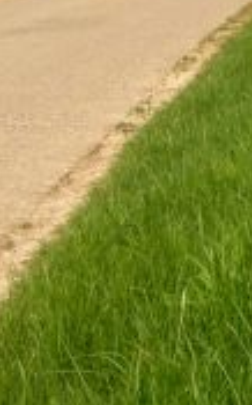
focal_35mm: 153
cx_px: 559
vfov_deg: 13.6
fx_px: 1685
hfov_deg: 8.0
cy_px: 42
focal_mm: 7.4
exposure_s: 1/264
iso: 64
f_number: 7.1
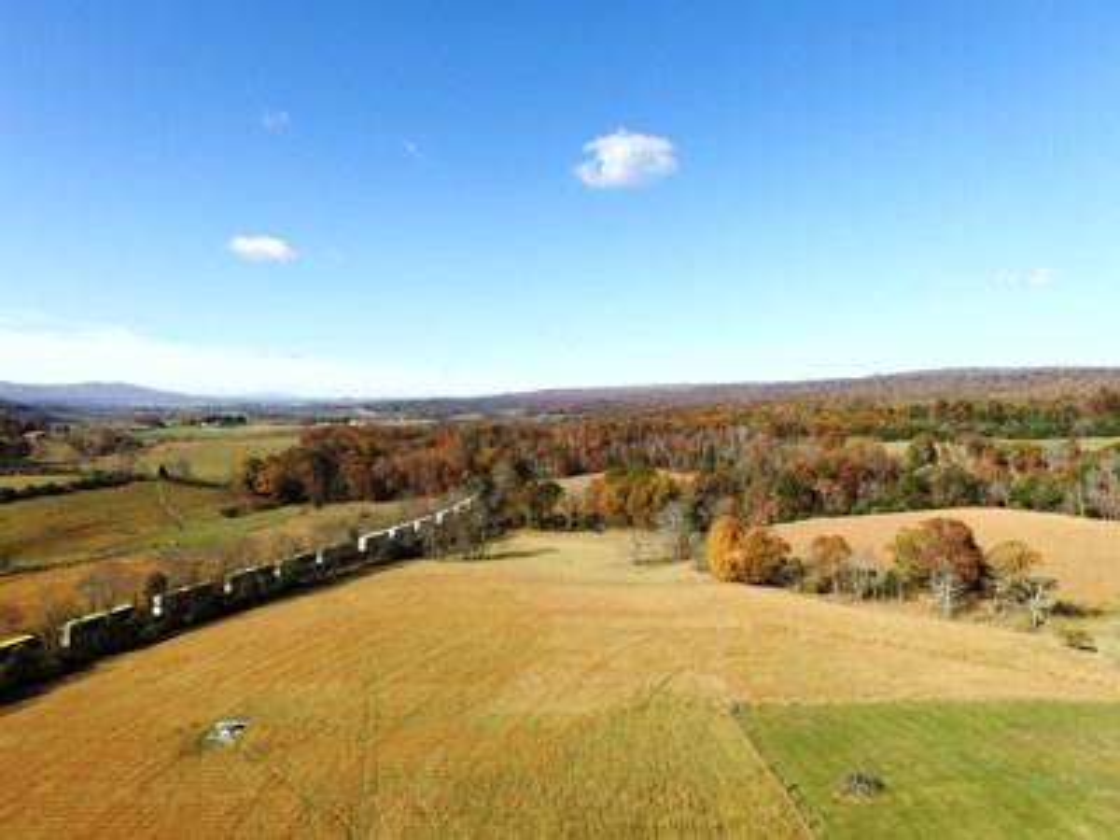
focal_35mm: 20
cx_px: 560
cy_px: 420
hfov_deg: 81.7
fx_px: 647
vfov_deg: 66.0
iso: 100
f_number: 2.8
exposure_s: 1/561
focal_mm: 3.61
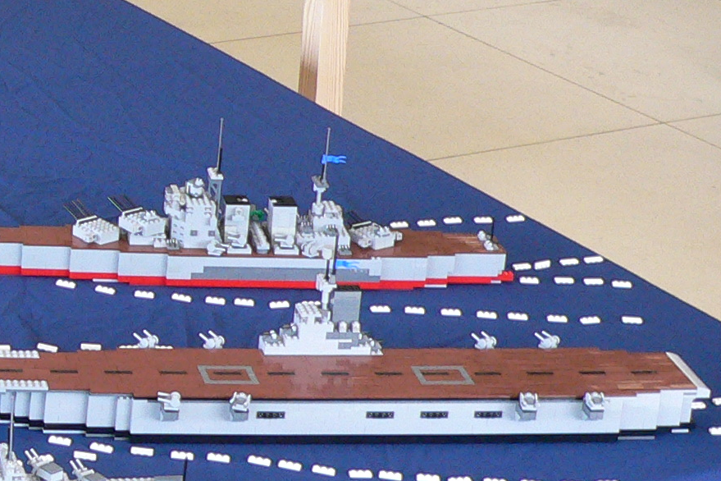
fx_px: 2183
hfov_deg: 17.2
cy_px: -66
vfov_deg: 12.3
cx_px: -310
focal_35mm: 109
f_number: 2.8
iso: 200
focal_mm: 6
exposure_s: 1/50
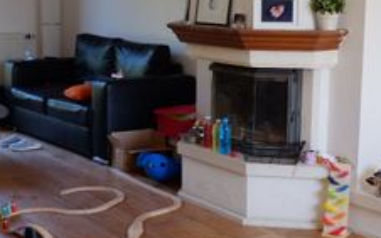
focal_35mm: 73
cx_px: 194
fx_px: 758
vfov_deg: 17.8
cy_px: 113
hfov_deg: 28.2
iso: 400
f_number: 2
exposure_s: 1/250
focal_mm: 18
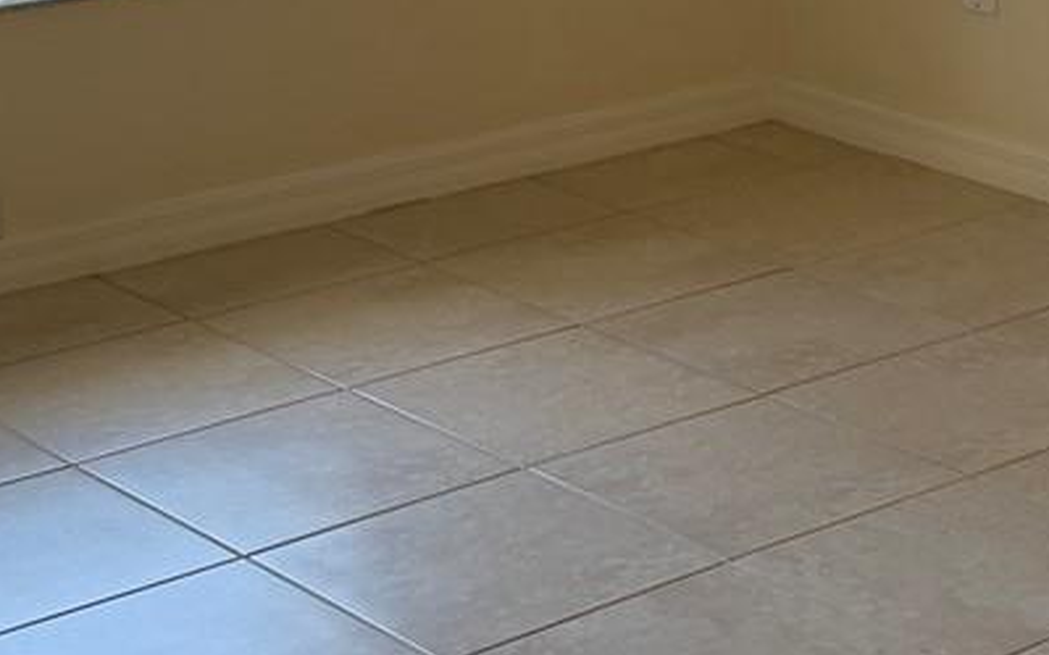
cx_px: 899
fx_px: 2915
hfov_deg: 20.1
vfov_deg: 12.8
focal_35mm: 102
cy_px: 218
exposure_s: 1/225
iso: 160
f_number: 1.78
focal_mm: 6.76
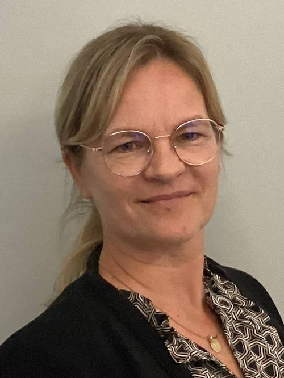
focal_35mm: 31
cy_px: 189
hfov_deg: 45.5
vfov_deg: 58.3
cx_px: 142
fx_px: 339
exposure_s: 1/50
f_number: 2.4
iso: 250
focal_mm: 3.3
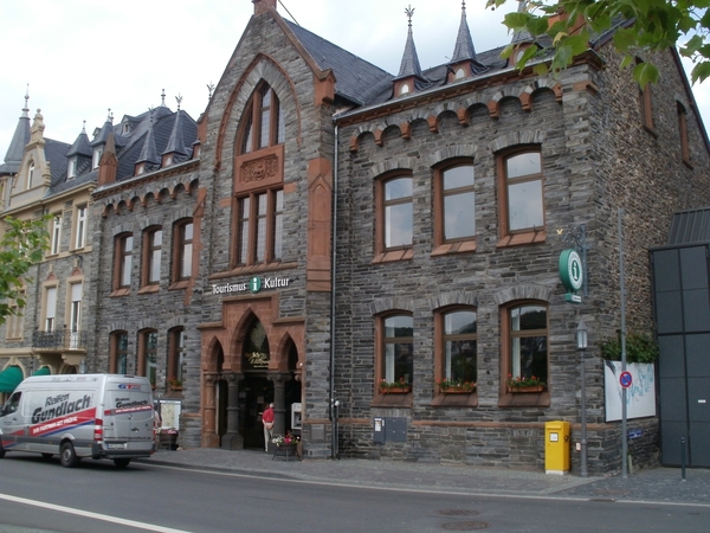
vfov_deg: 39.7
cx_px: 355
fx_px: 738
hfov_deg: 51.4
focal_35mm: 36
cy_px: 266
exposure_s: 1/250
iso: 100
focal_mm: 6.3
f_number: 5.6
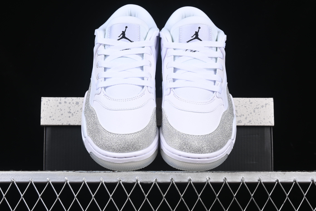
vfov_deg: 18.2
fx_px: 658
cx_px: 158
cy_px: 106
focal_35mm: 75
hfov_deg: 27.0
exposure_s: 1/80
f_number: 8
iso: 160
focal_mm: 50
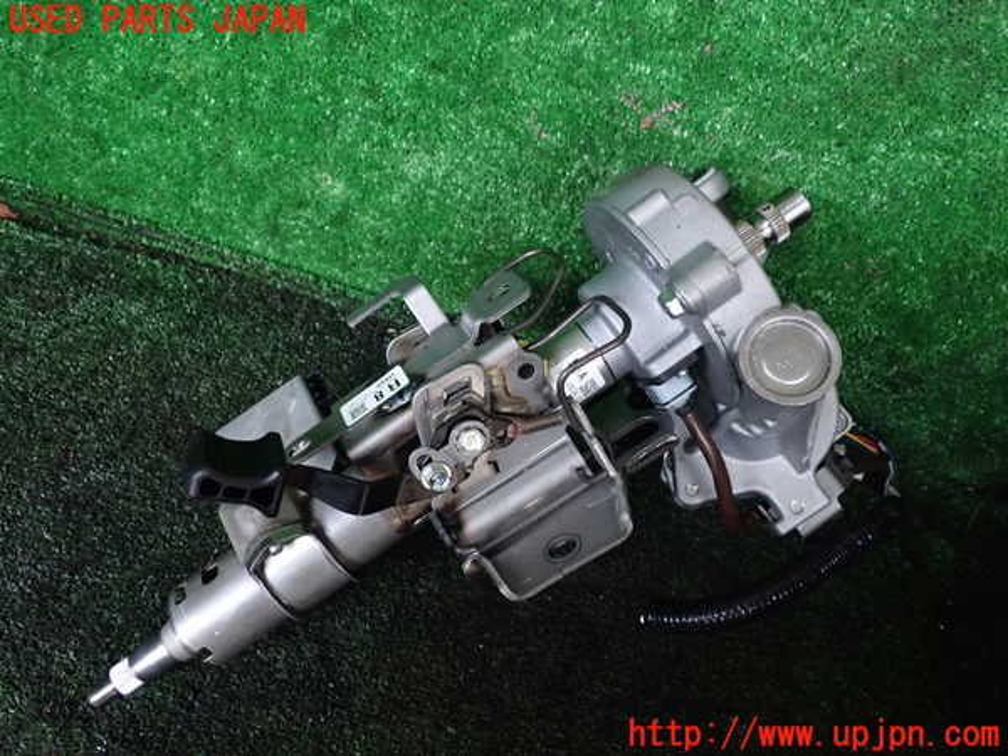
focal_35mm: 30
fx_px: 874
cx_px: 504
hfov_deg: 60.0
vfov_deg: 46.8
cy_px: 378
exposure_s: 1/25
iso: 800
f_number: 2.3
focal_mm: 5.4
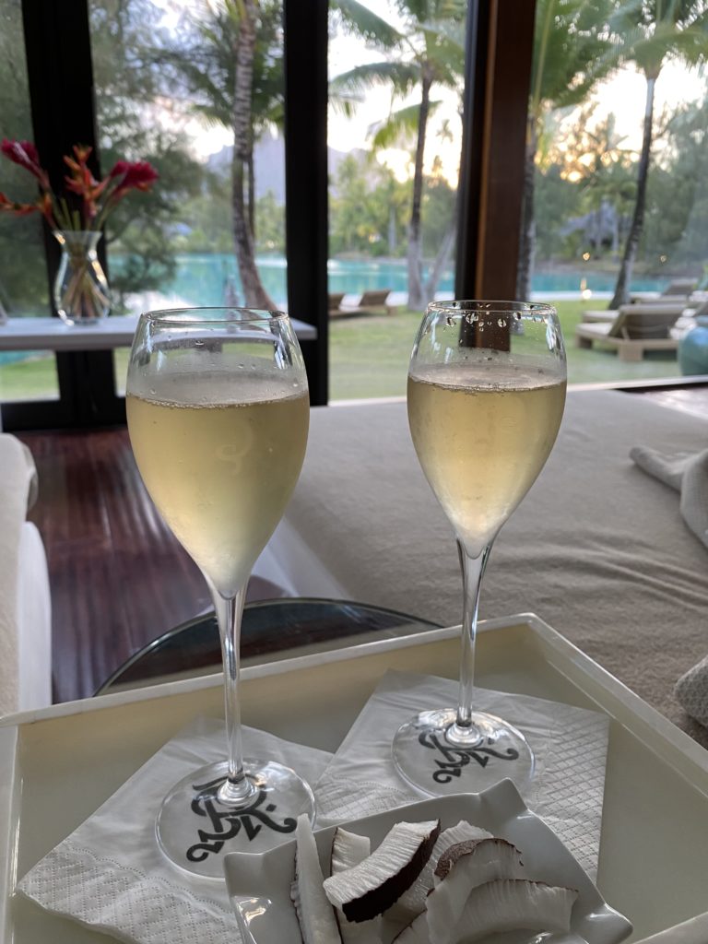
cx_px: 354
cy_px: 472
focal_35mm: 26
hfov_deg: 53.1
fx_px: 709
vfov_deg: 67.3
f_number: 1.8
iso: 160
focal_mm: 4.25
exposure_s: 1/60
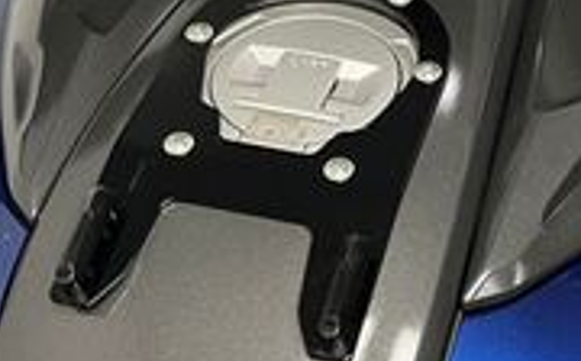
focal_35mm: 98
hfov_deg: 21.0
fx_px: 1550
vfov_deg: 12.9
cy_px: -87
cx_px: 465
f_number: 1.6
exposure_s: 1/50
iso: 160
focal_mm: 5.1
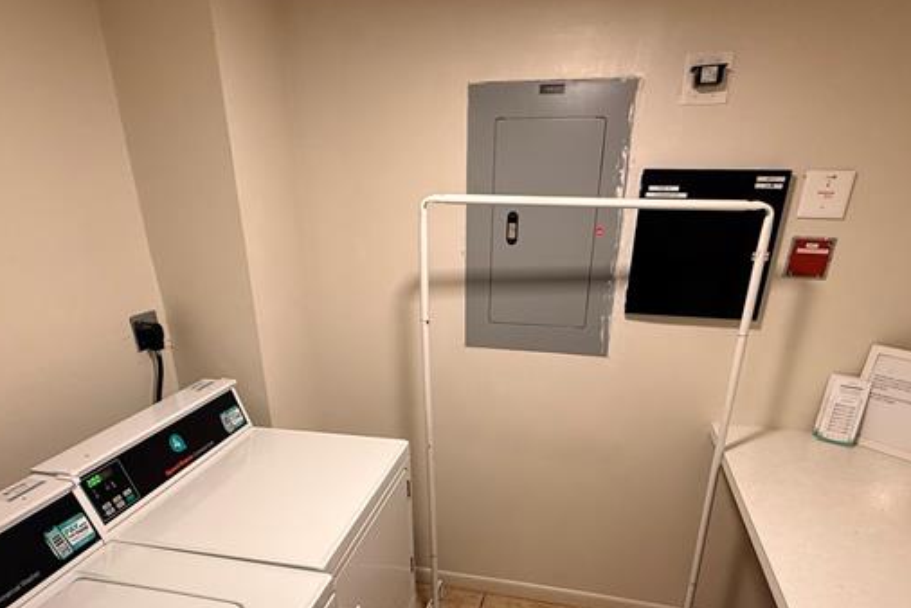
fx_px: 582
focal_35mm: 23
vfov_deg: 52.6
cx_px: 466
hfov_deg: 76.1
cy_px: 460
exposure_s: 1/60
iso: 250
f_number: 2.2
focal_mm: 2.22
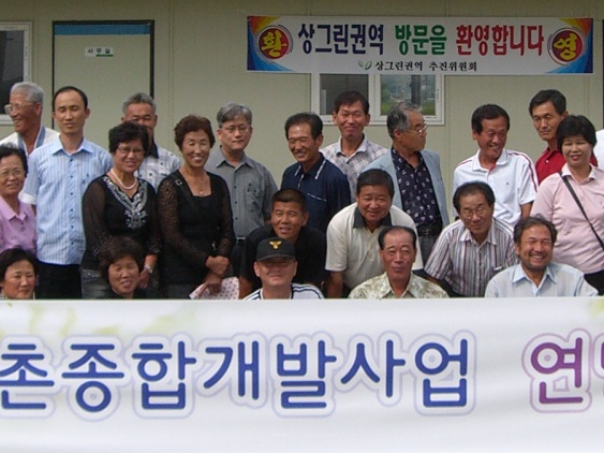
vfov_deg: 13.7
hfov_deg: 18.2
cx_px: 404
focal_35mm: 108
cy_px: 127
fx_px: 1884
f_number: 4.3
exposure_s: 1/640
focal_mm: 6.2
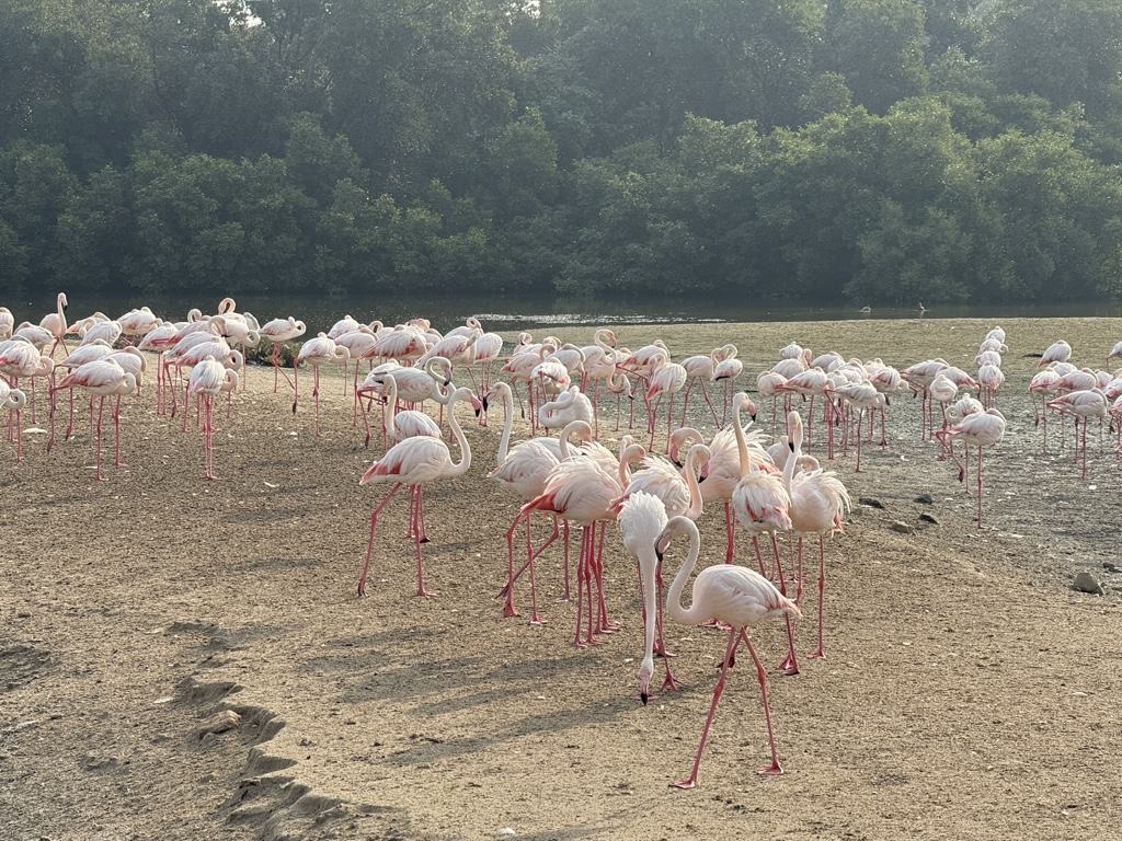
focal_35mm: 120
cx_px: 561
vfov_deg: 12.3
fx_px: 3890
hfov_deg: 16.4
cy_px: 420
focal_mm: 15.66
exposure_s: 1/1342
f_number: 2.8
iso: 50
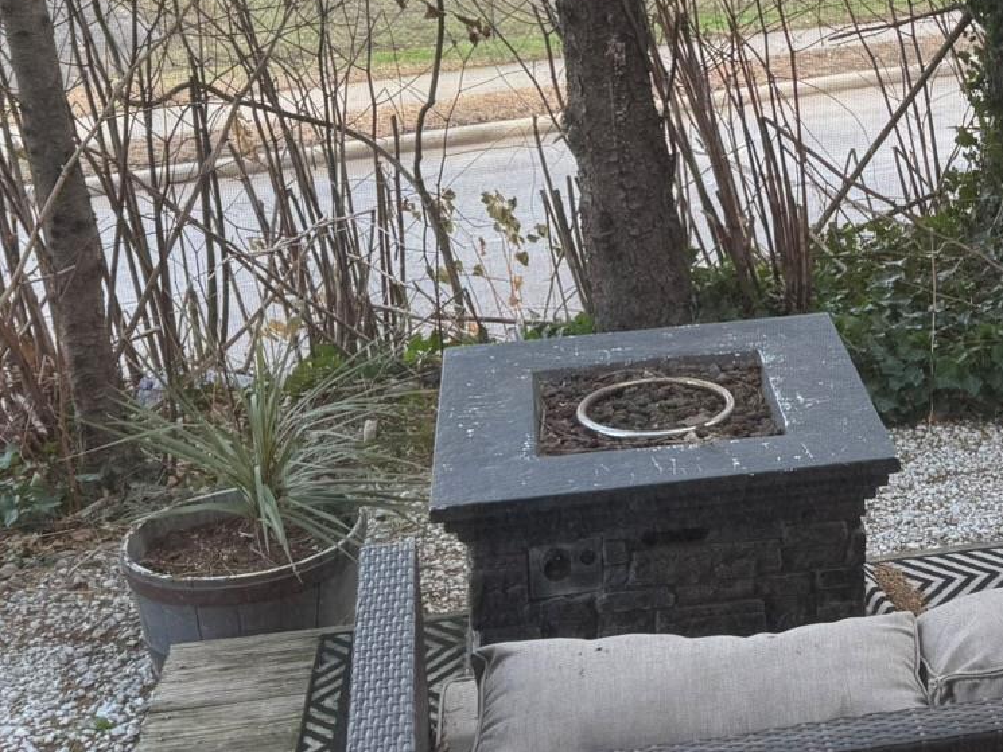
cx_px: 937
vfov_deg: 21.8
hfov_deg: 28.1
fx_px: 1913
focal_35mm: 66
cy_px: 87
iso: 64
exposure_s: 1/120
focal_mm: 6.76
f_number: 1.78
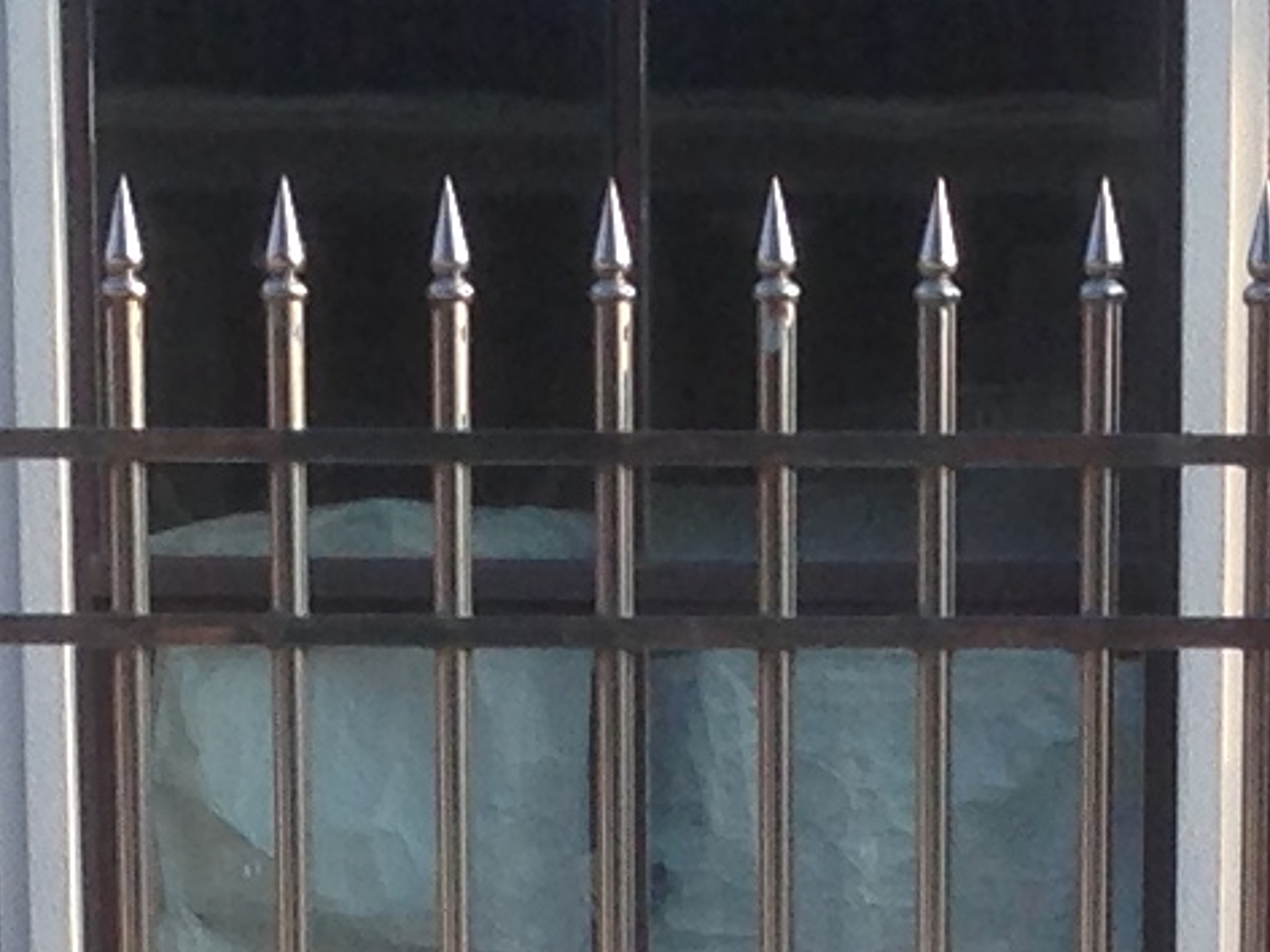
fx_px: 8365
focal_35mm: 228
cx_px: 901
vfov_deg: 6.1
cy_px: 2778
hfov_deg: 8.7
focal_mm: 4.12
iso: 50
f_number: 2.4
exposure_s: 1/467
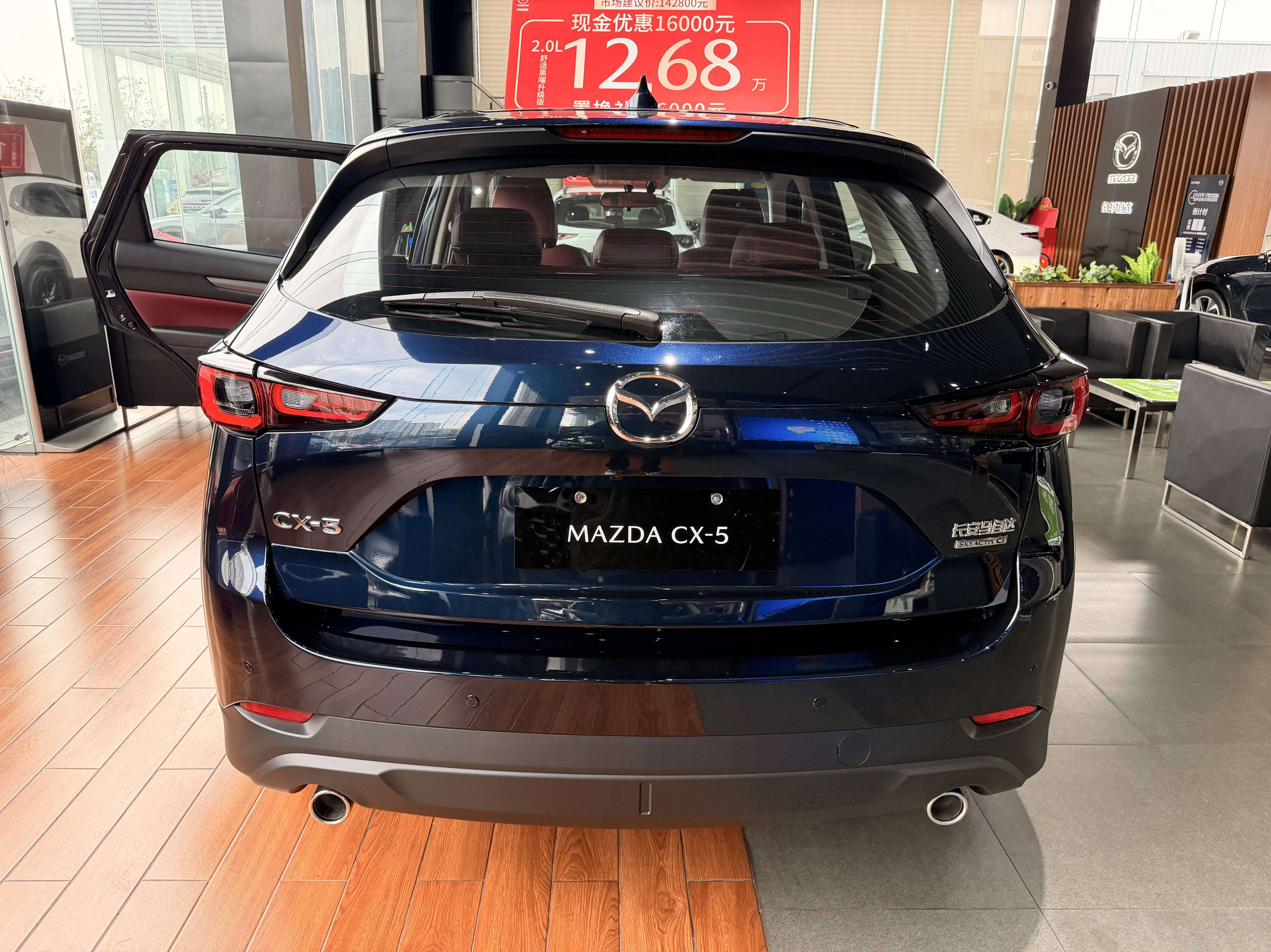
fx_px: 881
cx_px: 636
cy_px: 476
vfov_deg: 56.8
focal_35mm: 24
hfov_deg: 71.6
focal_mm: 6.76
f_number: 1.78
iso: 200
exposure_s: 1/69
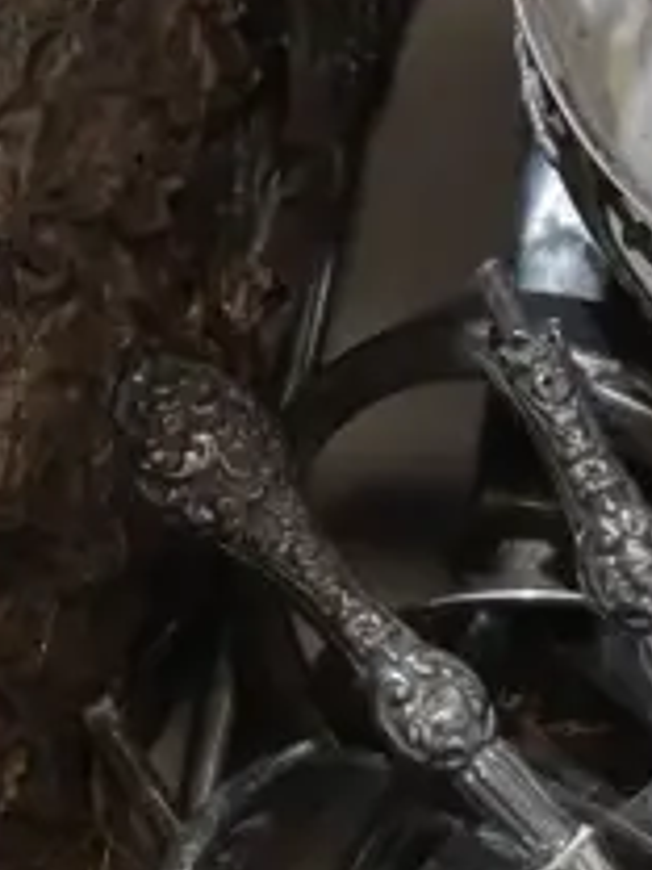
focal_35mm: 197
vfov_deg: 10.0
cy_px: 719
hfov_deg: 7.5
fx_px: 4947
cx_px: 650
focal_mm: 20
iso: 1000
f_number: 4.5
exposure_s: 1/60
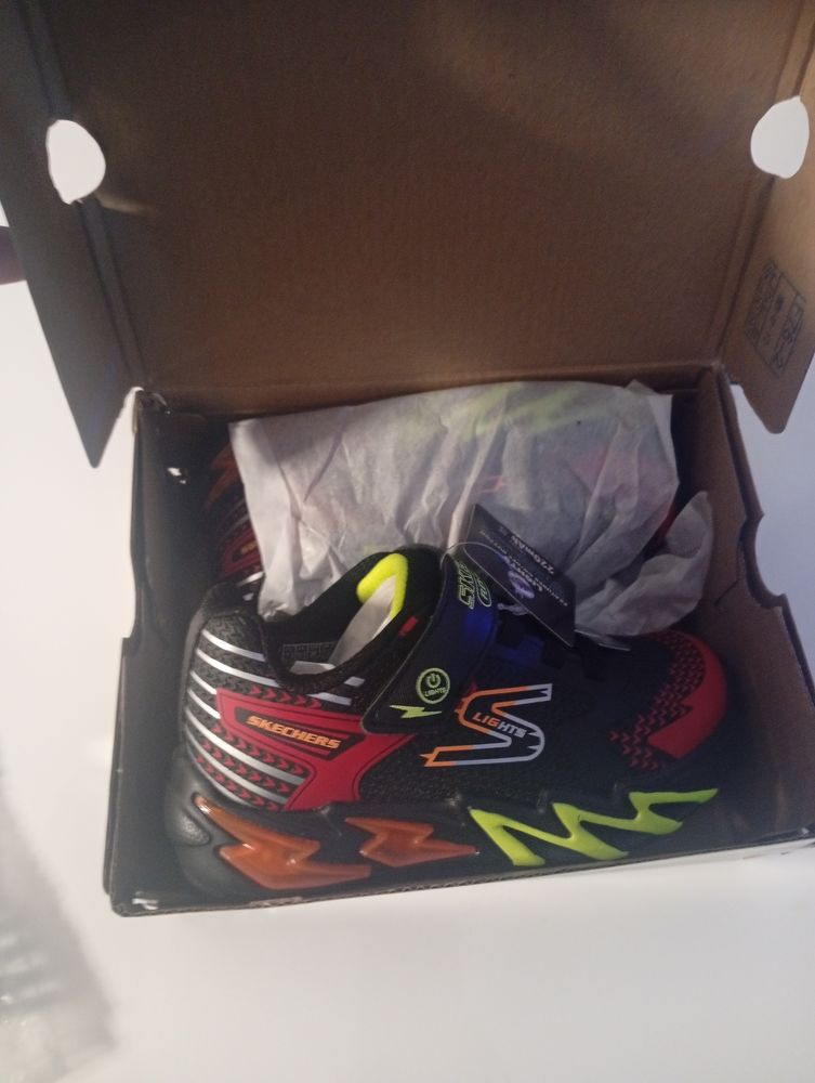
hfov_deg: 51.5
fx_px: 845
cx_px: 408
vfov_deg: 65.2
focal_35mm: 27
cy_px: 542
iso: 1526
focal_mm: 3.98
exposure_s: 1/16.7
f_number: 1.8
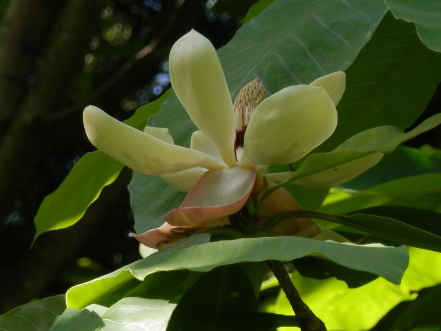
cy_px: 166
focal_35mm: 302
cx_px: 220
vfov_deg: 4.9
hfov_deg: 6.6
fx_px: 3847
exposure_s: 1/160
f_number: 6.5
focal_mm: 53.9
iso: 200
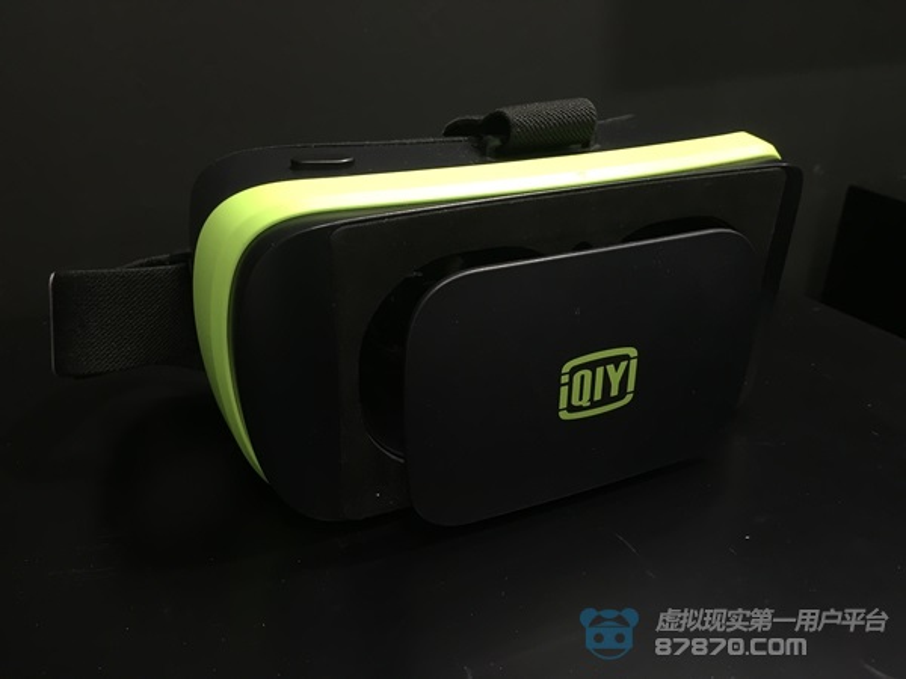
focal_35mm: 29
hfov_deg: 61.7
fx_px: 759
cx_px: 453
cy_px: 340
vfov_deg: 48.2
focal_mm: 4.15
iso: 100
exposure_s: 1/33
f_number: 2.2
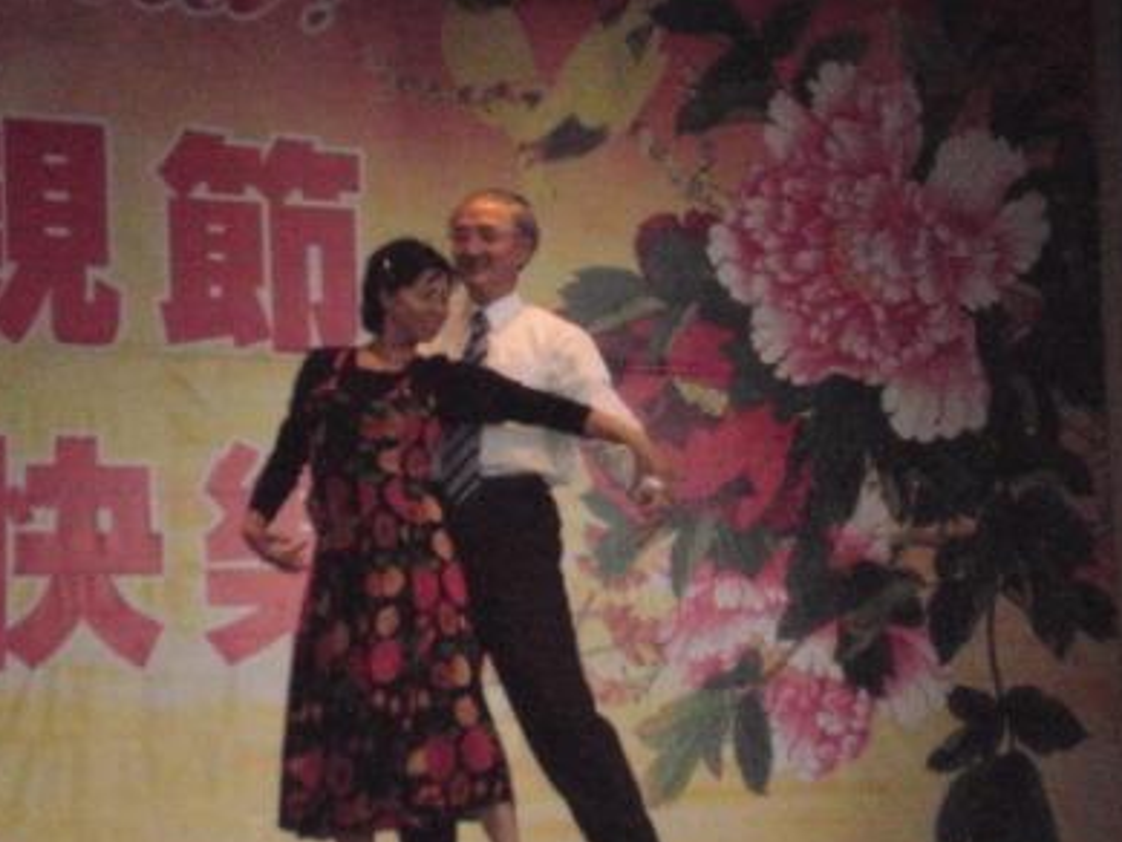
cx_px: 626
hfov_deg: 16.3
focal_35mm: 121
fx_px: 3923
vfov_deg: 12.3
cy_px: 389
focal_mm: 18.6
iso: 1600
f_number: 5.9
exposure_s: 1/250
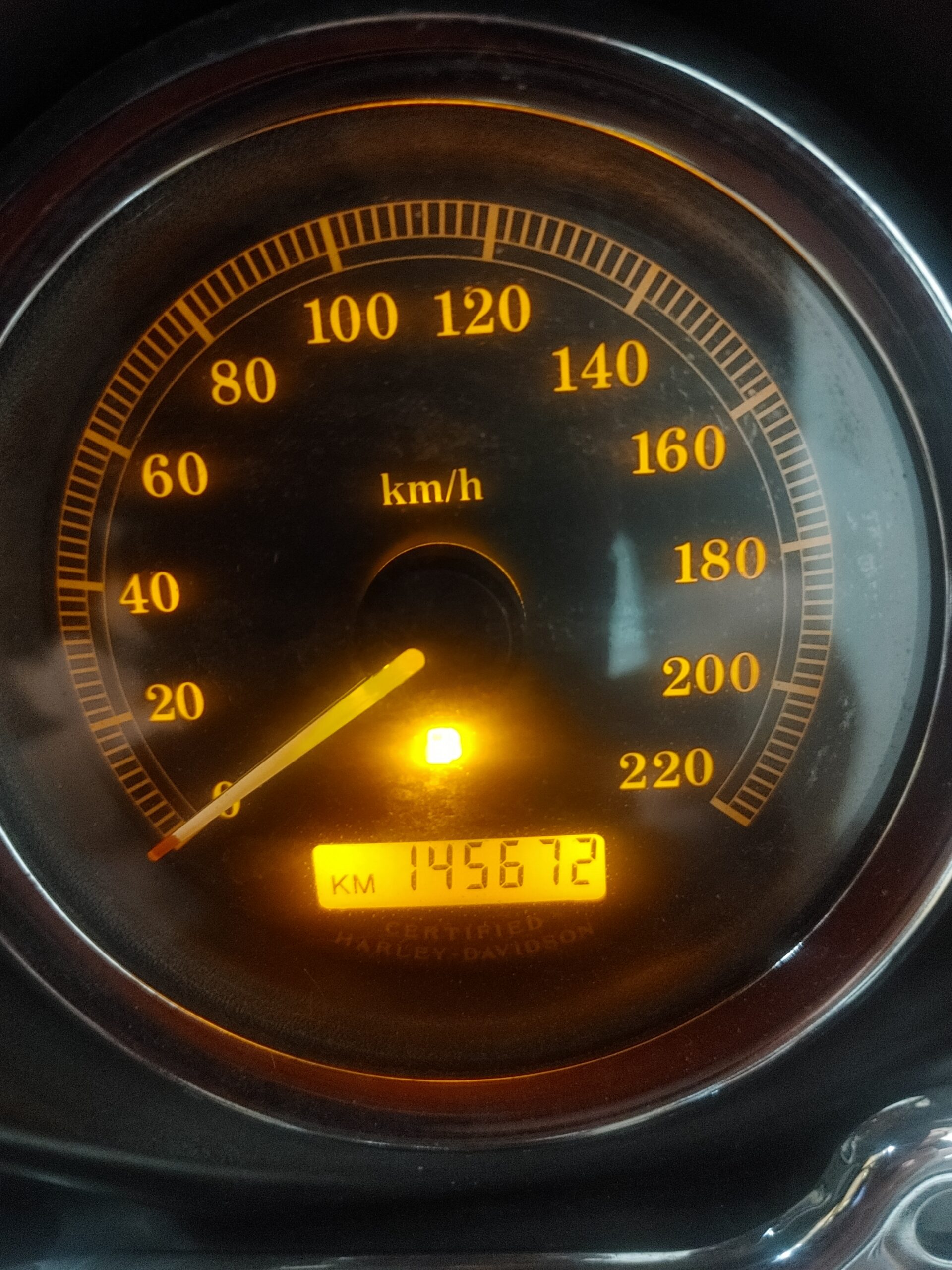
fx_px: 953
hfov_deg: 53.1
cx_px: 476
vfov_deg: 67.3
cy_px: 635
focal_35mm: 26
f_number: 1.8
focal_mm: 4.81
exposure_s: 1/24
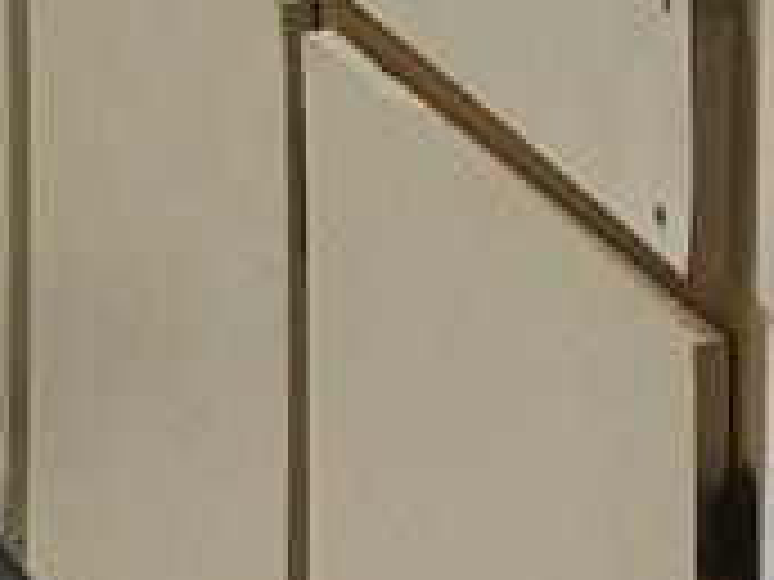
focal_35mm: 167
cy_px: -863
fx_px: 3734
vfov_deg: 8.1
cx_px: -86
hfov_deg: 11.7
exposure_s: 1/30
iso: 32
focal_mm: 3.99
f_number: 1.8
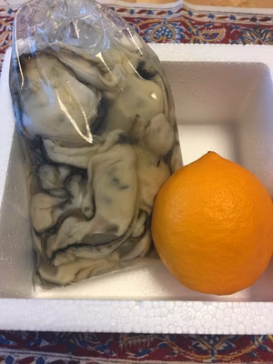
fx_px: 305
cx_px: 136
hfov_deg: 48.2
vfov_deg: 61.7
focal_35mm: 29
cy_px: 182
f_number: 2.2
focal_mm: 4.15
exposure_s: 1/30
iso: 40
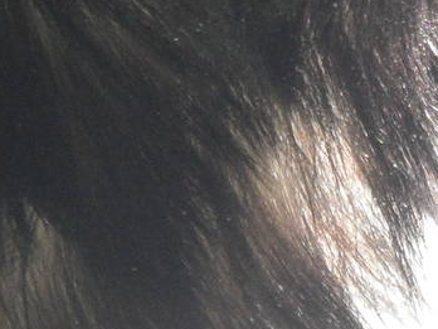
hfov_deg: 2.9
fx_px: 8731
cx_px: 351
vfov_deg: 2.2
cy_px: -247
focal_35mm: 690
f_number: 4.4
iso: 200
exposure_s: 1/45
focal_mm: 24.6
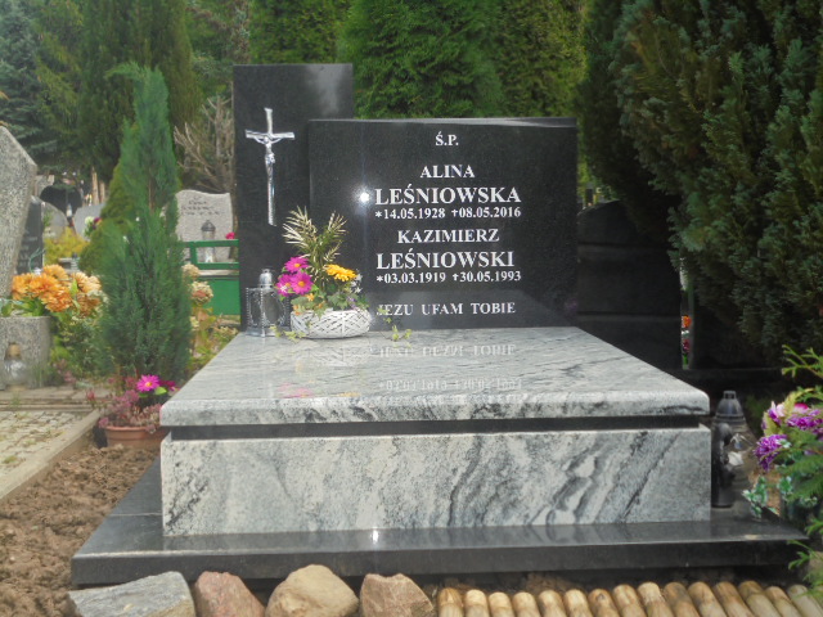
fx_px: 1165
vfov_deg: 29.7
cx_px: 412
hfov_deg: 38.9
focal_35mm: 49
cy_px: 308
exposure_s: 1/125
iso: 100
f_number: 4.8
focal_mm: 8.9
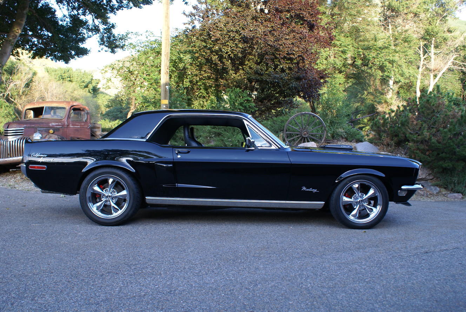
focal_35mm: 30
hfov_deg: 61.9
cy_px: 156
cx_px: 233
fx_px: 389
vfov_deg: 43.7
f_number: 4.5
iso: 100
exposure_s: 1/40
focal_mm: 20
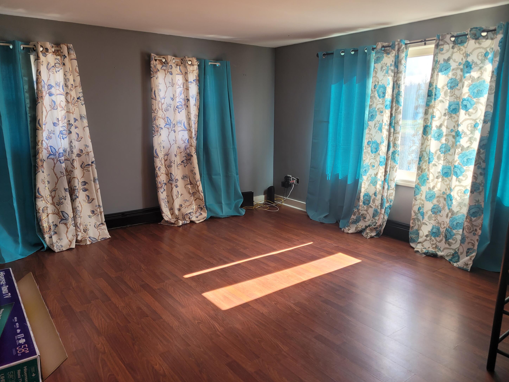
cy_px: 184
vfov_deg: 51.3
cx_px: 247
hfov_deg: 65.3
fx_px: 397
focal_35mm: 27
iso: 40
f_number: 1.8
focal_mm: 5.4
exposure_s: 1/120
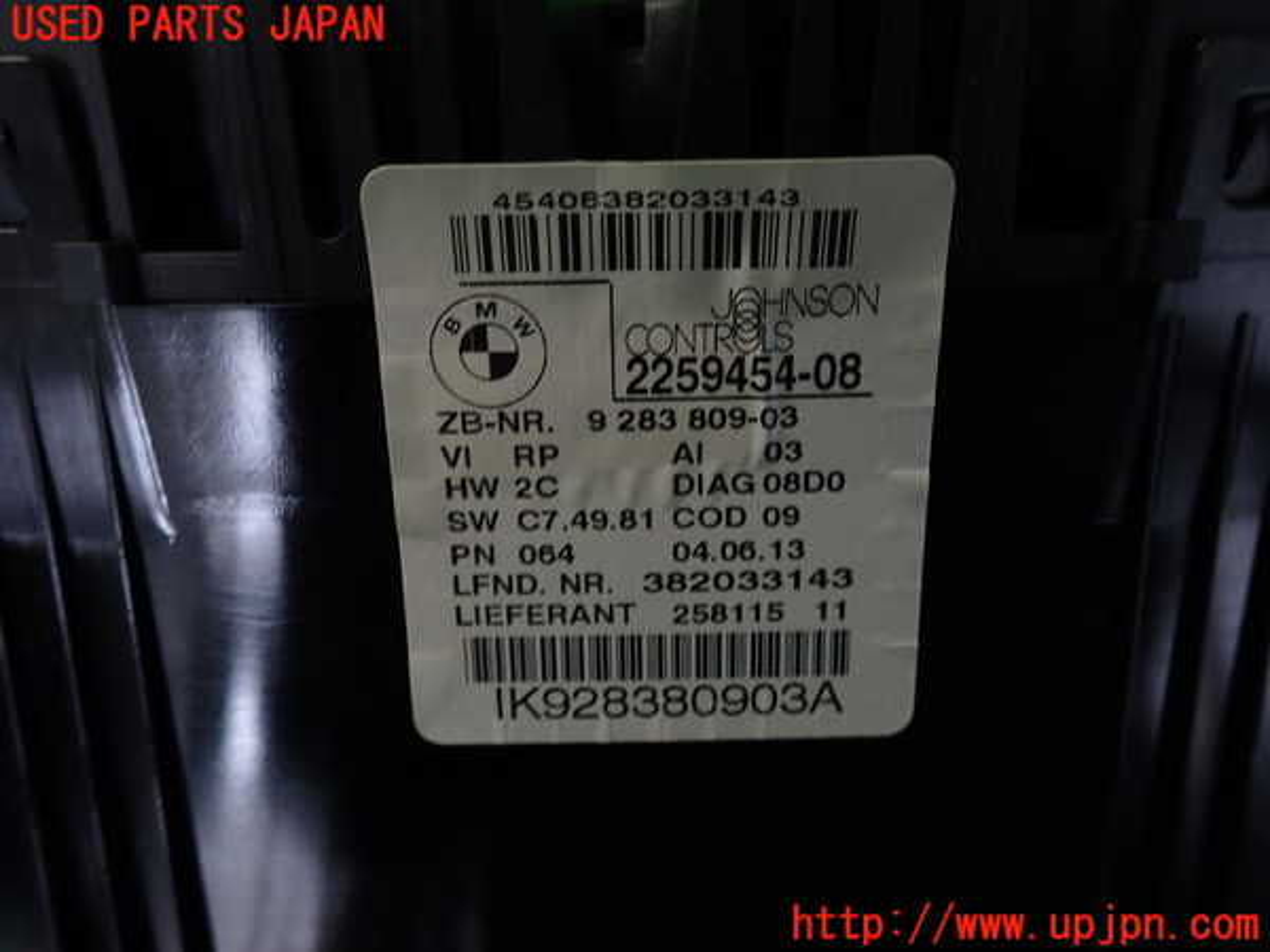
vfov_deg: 54.9
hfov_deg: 69.4
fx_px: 917
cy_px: 476
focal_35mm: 25
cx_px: 635
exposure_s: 1/40
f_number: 2
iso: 200
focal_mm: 4.5
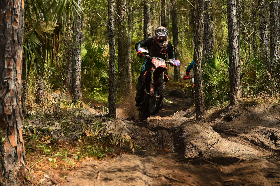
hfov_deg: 11.4
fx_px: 1407
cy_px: 93
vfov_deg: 7.6
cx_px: 141
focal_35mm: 181
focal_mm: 180
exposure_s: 1/1000
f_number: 5.6
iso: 640
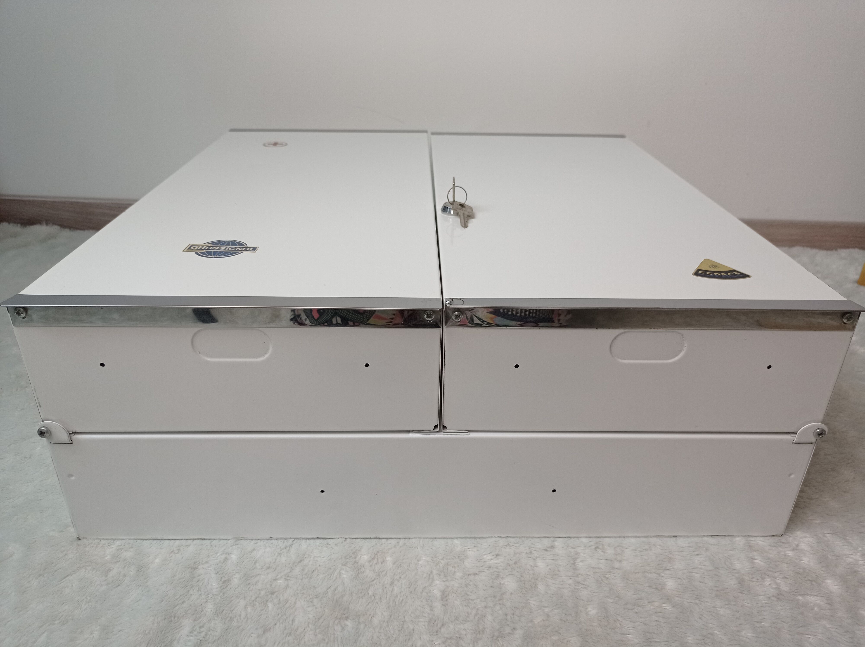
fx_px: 699
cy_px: 324
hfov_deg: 63.5
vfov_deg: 49.7
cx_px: 432
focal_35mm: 28
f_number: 1.79
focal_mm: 4.7
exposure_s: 1/100
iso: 102
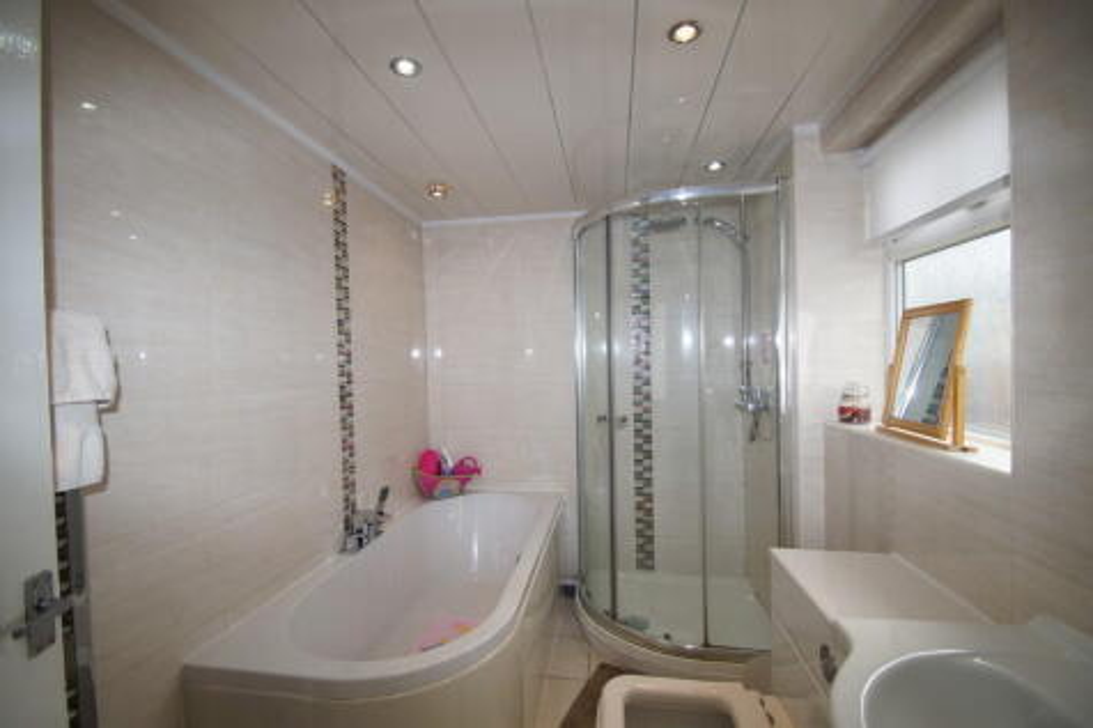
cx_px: 546
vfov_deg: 77.3
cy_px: 364
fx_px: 455
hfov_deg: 100.4
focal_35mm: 15
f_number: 4
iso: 100
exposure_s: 1/60
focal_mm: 10
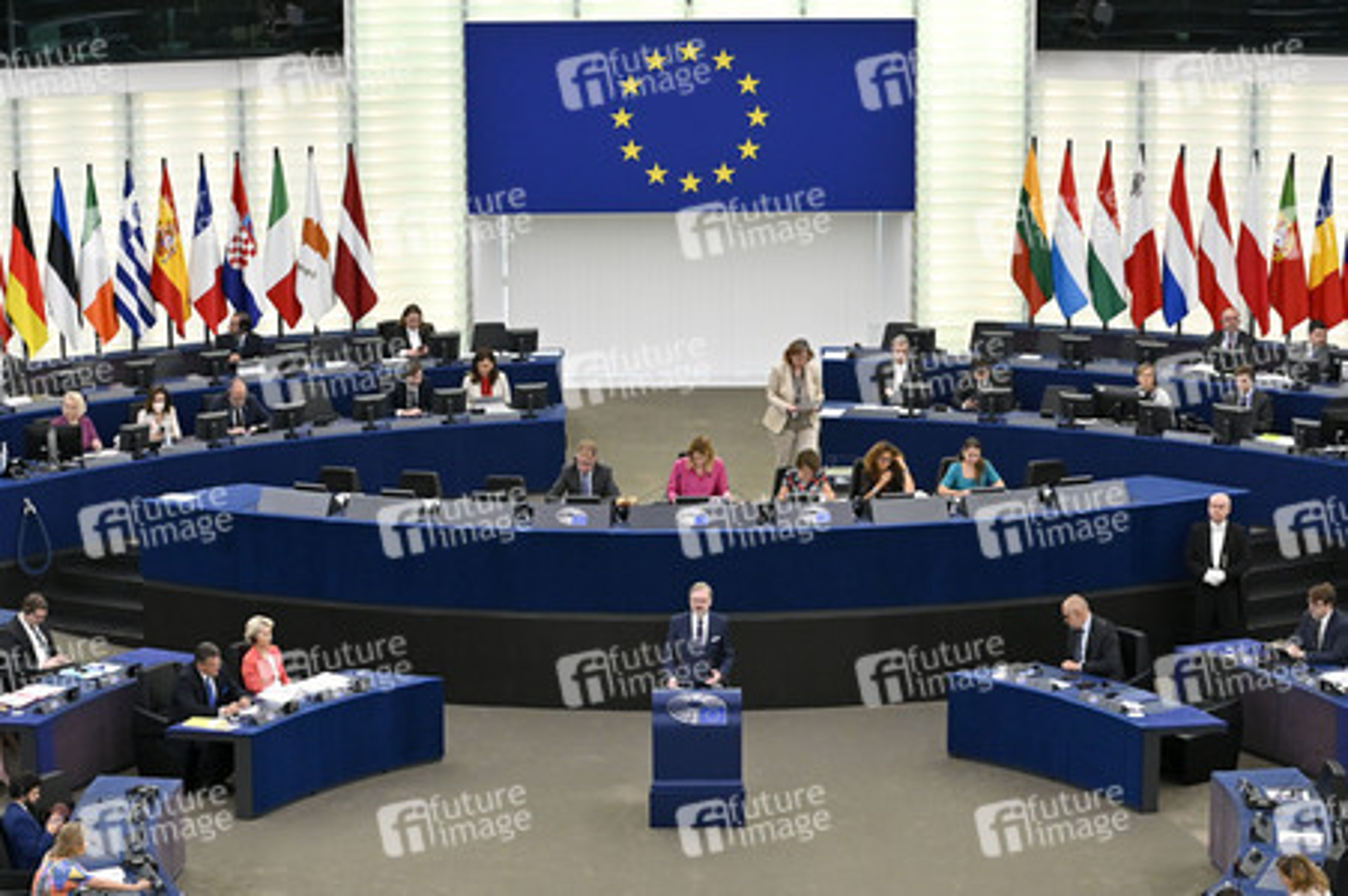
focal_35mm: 70
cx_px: 674
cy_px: 448
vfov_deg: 19.4
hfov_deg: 28.9
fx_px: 2619
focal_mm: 70
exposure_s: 1/800
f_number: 2.8
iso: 2500
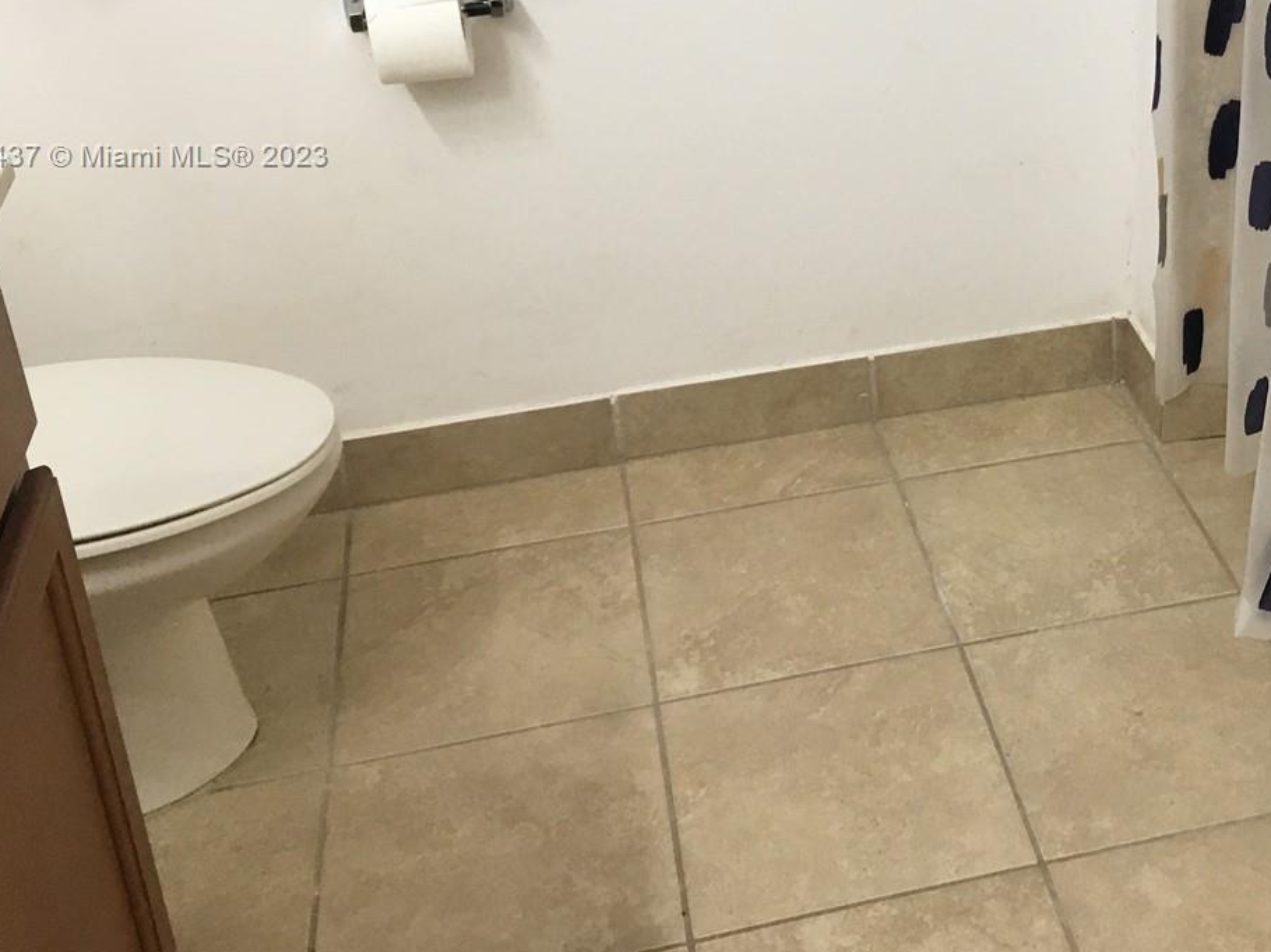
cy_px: 158
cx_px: 997
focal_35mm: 51
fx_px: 1872
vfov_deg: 27.8
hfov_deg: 36.4
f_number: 2.2
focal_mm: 4.15
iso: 40
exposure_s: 1/30
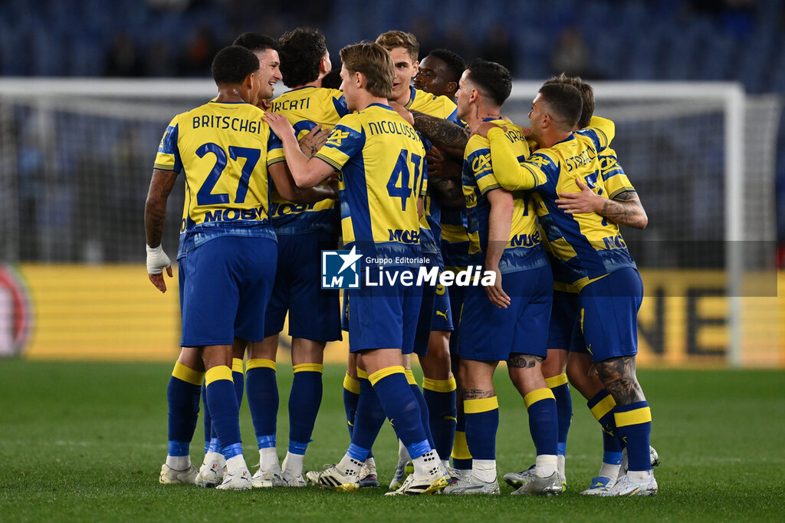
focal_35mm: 400
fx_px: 8719
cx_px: 392
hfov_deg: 5.2
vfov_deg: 3.4
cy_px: 262
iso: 1600
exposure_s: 1/2000
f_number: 3.2
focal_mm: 400
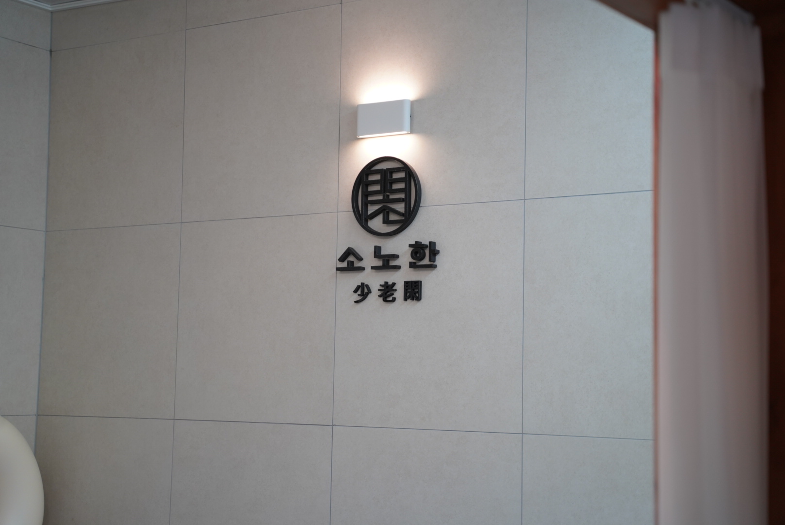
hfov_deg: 32.9
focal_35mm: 61
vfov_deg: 22.3
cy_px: 262
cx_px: 392
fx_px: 1331
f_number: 2.8
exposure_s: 1/500
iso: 1250
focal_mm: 61
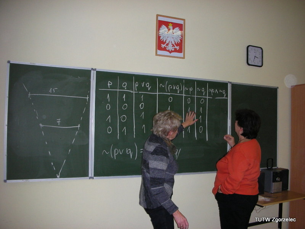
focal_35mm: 35
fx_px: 308
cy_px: 114
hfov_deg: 52.6
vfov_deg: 40.7
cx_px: 152
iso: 129
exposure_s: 1/60.1
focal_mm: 5.8
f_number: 3
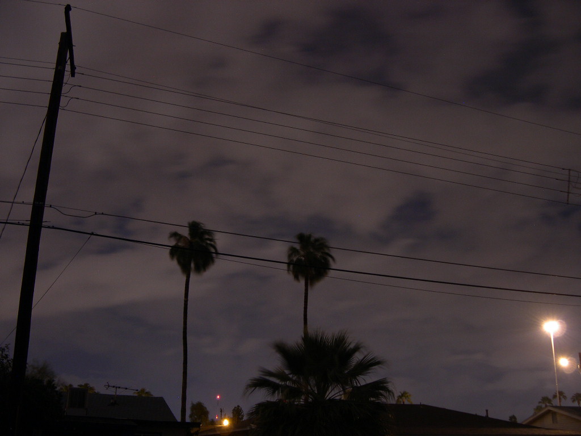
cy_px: 218
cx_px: 290
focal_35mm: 38
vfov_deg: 37.7
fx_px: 638
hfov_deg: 49.0
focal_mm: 8
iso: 100
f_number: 2.8
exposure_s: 8
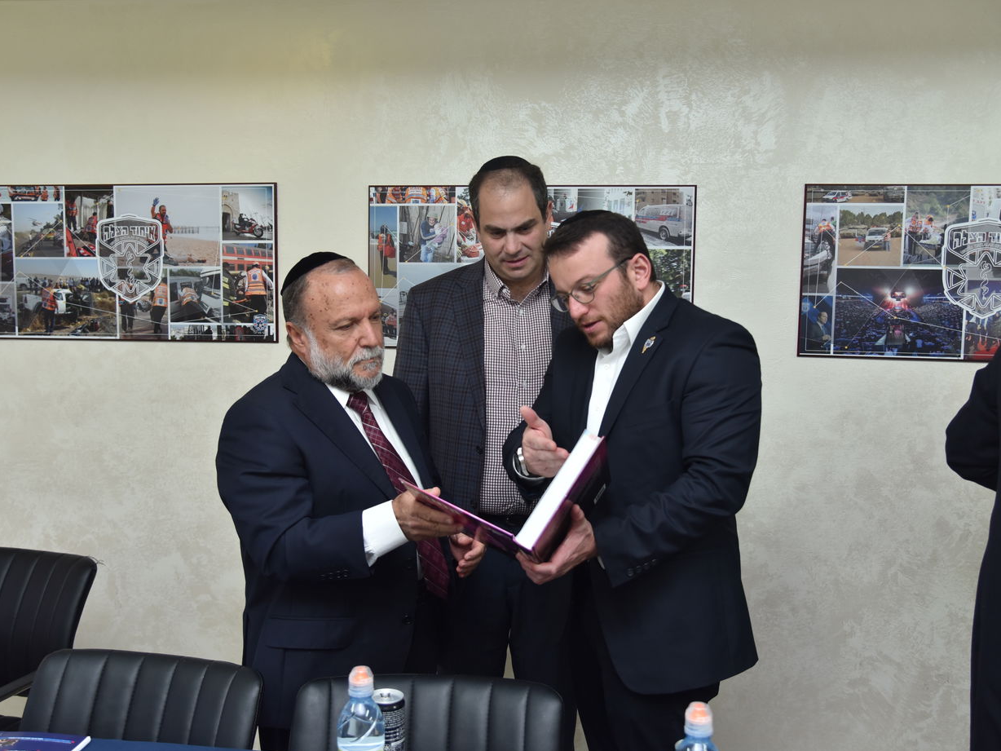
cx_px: 503
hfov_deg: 54.0
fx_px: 983
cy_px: 373
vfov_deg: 41.8
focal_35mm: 34
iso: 500
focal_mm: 31
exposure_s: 1/200
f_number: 4
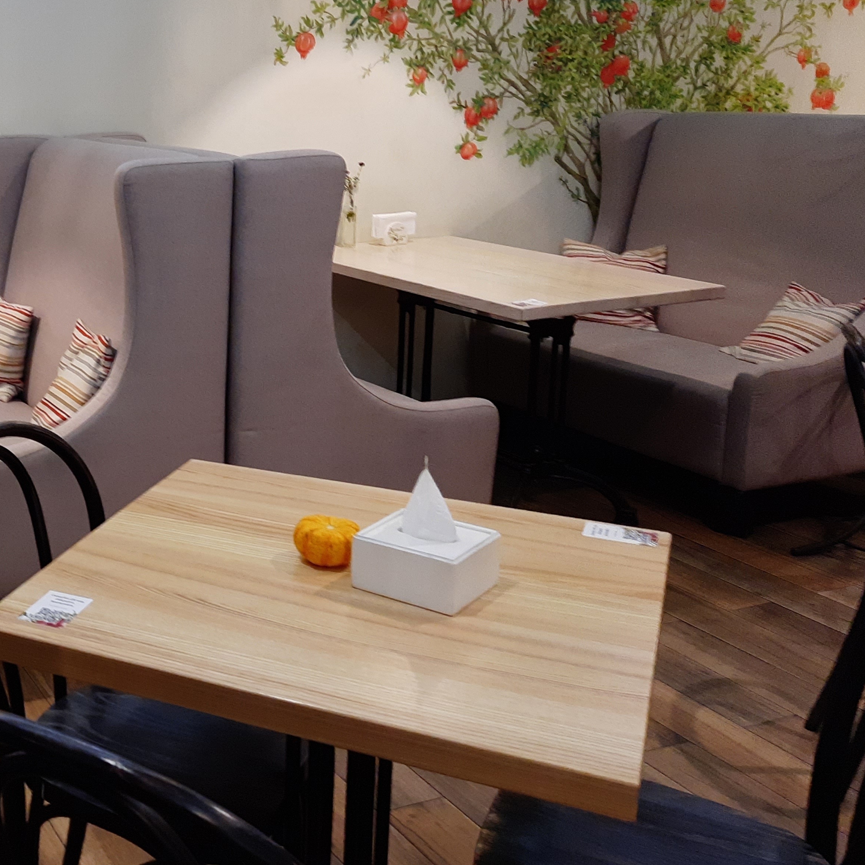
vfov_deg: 39.8
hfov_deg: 36.6
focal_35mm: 42
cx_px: 30
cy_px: 330
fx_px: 1187
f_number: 1.8
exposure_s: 1/25
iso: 320
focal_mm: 5.23
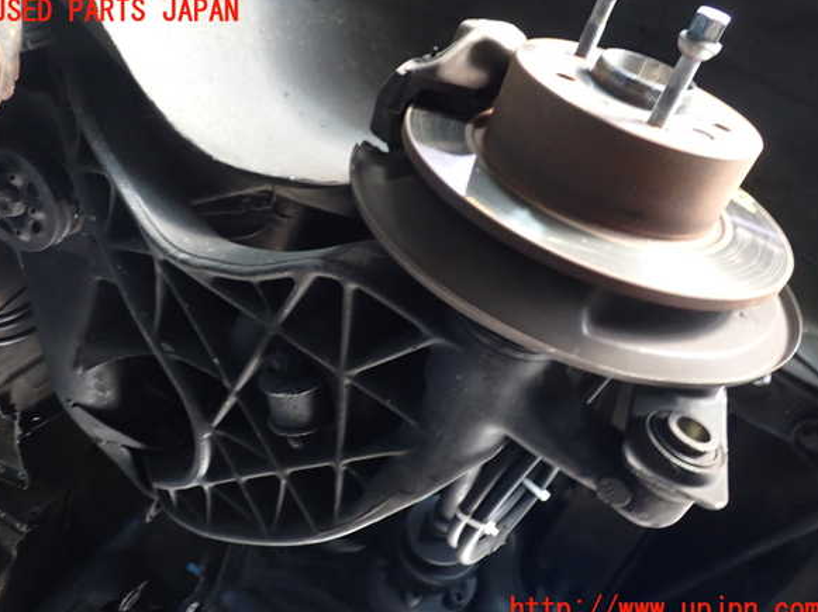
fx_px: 732
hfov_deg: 58.4
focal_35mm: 31
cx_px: 405
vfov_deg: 45.4
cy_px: 311
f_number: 2.3
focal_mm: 5.4
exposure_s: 1/30
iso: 320
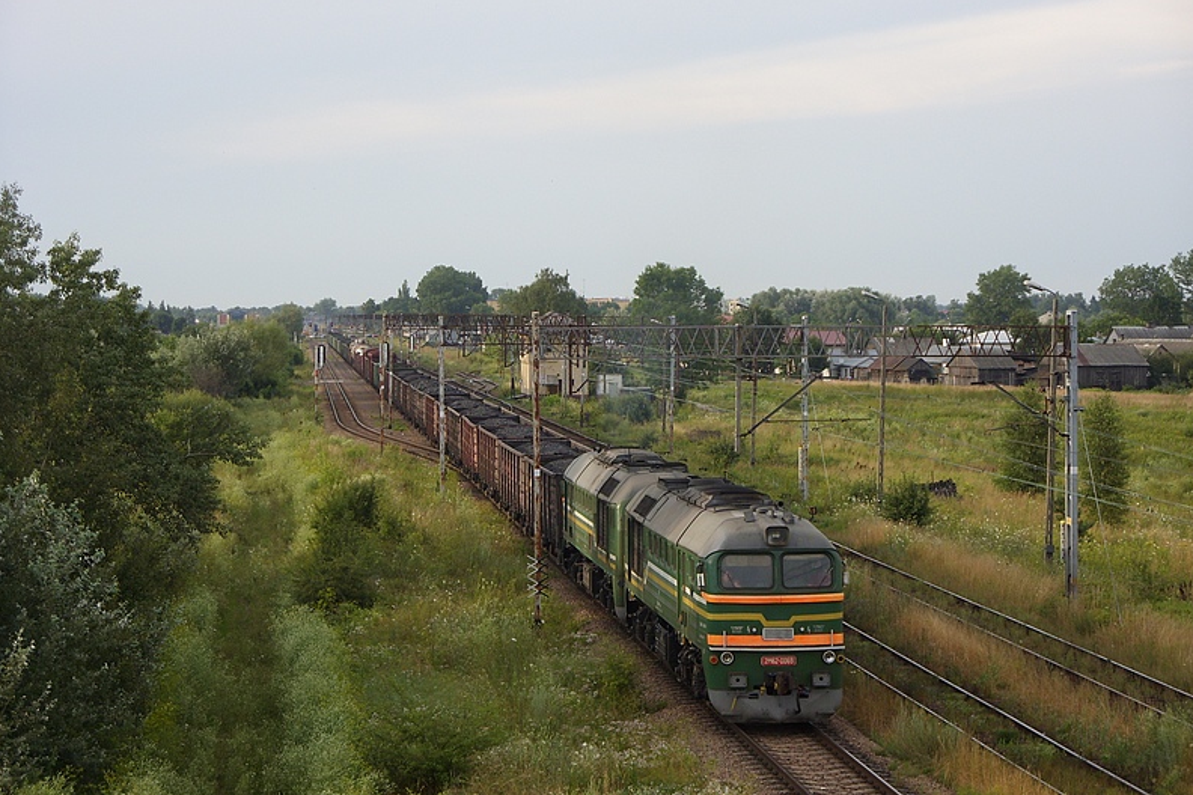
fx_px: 3413
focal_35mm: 103
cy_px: 401
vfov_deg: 13.3
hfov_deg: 19.8
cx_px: 595
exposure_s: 1/135
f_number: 3.5
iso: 50
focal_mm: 16.4
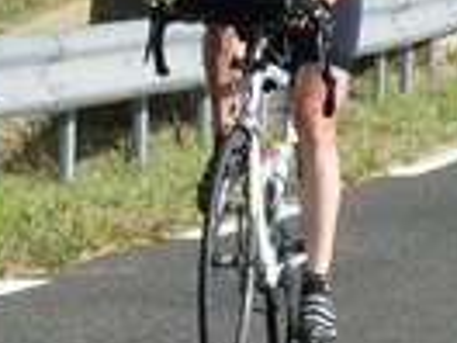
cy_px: -69
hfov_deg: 3.1
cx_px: -177
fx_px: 8515
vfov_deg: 2.3
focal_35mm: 645
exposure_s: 1/320
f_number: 5.6
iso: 100
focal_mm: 25.2
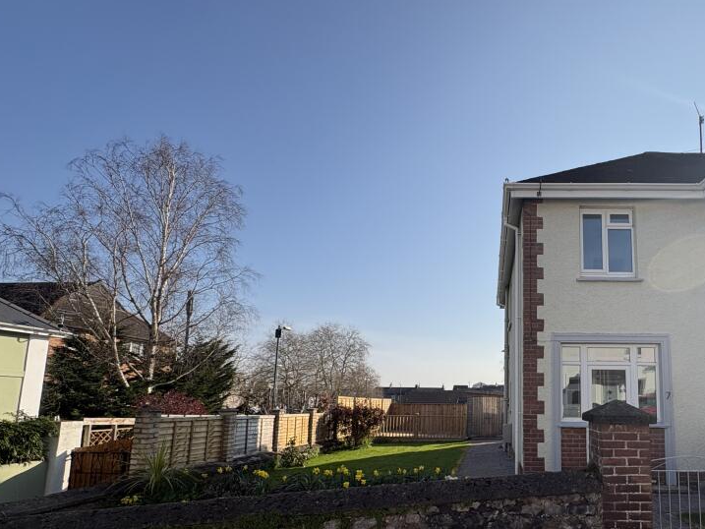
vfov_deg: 64.1
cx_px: 492
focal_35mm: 20
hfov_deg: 78.0
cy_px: 357
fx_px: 407
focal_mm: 2.22
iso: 50
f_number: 2.2
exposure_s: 1/2146
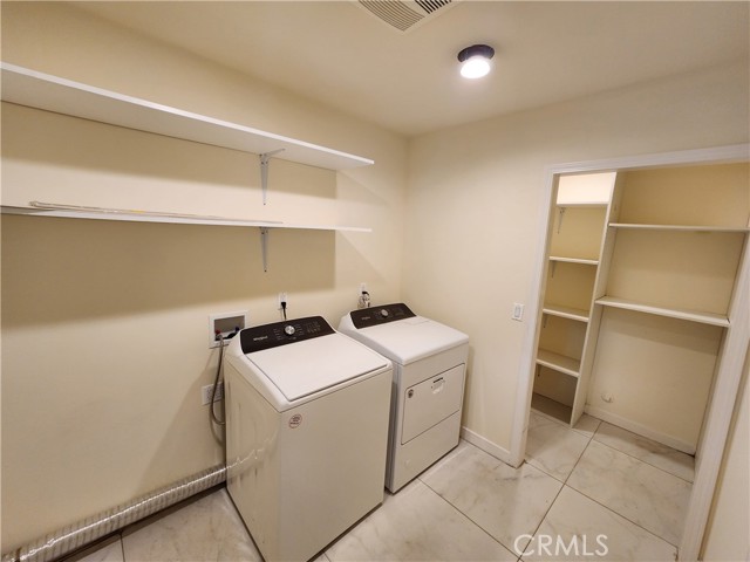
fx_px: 282
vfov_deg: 89.9
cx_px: 375
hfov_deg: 106.2
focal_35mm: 13
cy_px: 281
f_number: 2.2
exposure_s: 1/60
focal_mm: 2.2
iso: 125
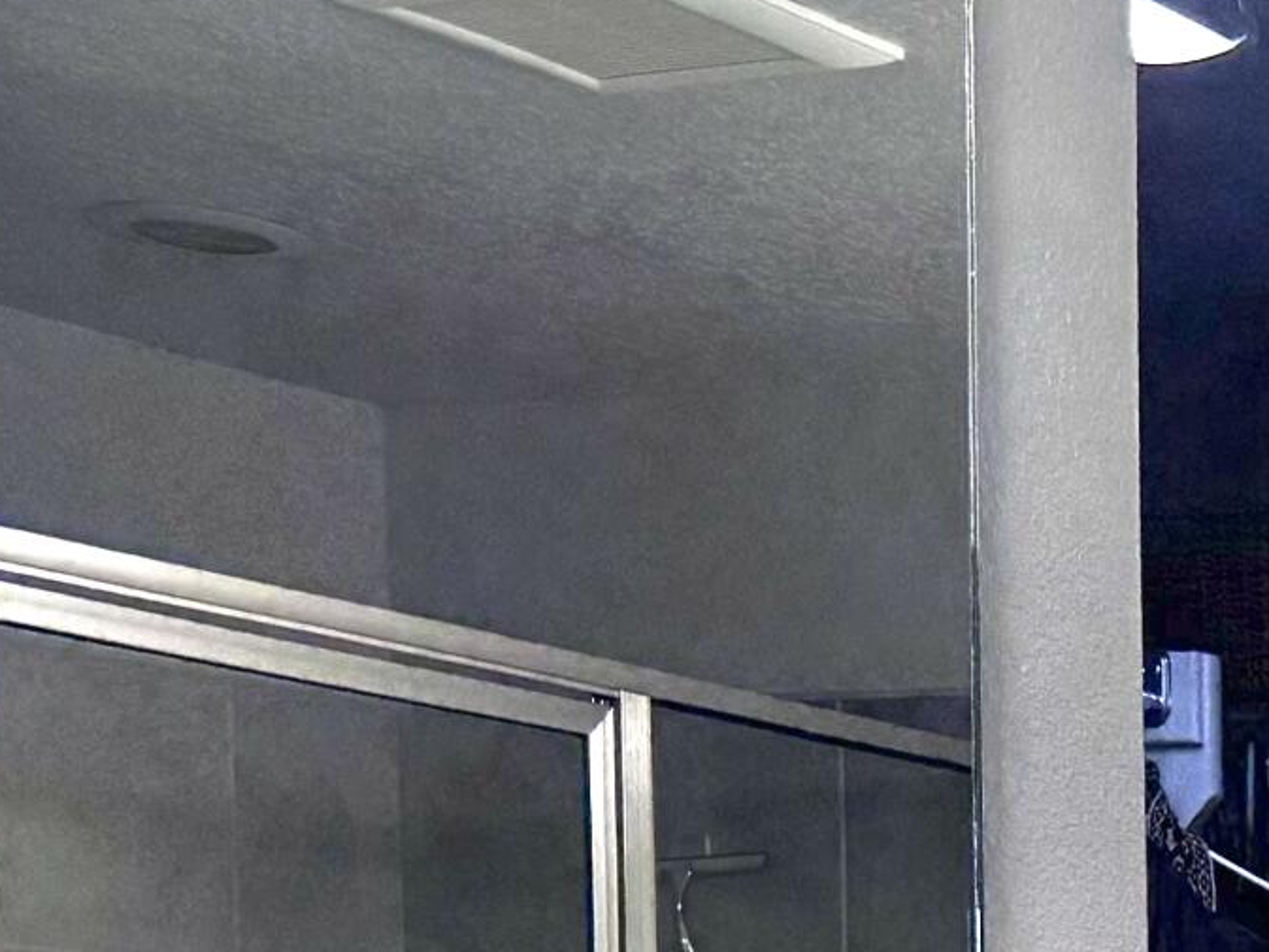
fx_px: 3923
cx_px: 2259
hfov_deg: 15.8
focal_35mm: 107
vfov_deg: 12.5
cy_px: 1791
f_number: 1.78
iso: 80
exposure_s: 1/358
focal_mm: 6.76
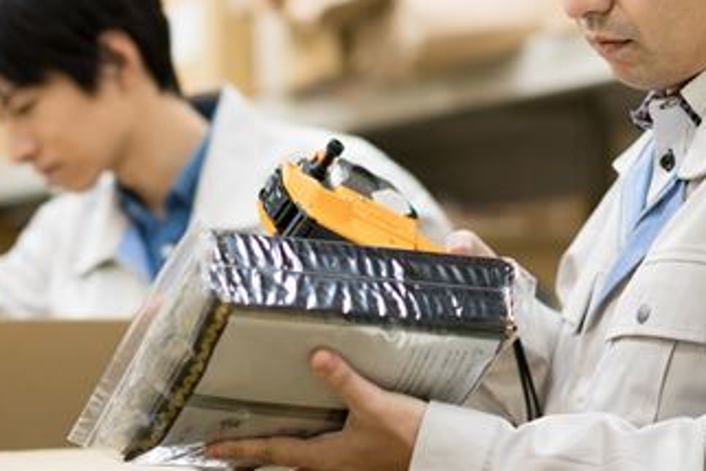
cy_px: 272
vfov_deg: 11.2
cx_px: 272
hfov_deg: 16.6
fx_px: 2413
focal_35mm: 123
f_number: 1.8
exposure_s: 1/200
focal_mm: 55
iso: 400
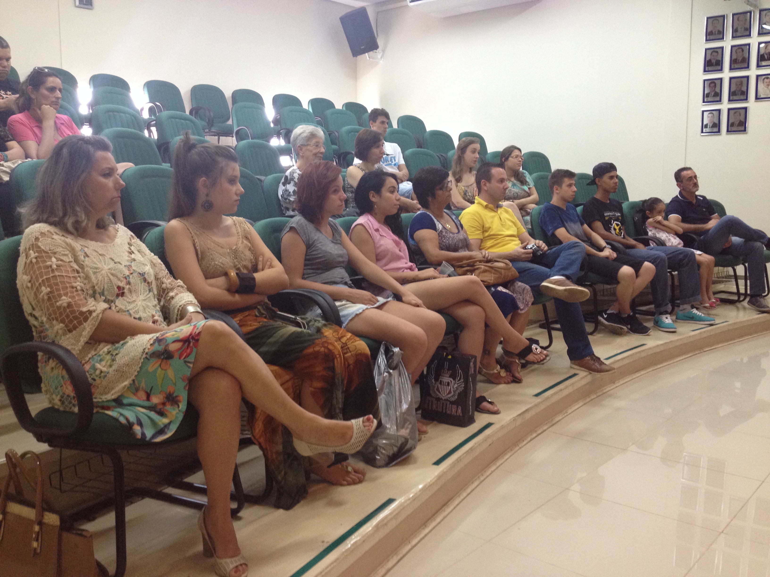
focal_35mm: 35
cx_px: 385
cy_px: 288
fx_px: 779
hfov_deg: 52.6
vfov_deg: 40.7
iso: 160
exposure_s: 1/20
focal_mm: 4.28
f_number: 2.4
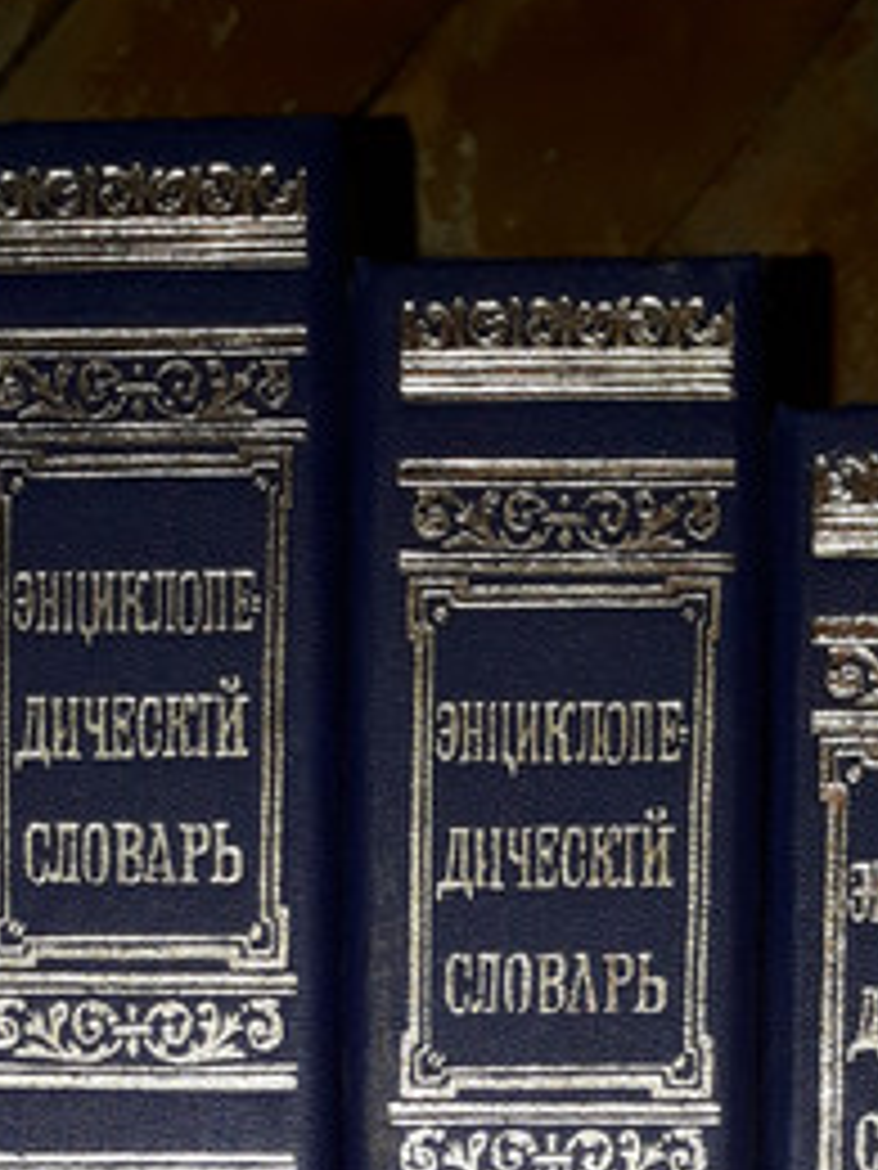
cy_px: 1660
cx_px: 279
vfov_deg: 20.7
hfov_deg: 17.7
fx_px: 2807
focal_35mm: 83
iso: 50
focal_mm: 3.6
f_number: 1.9
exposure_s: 1/100
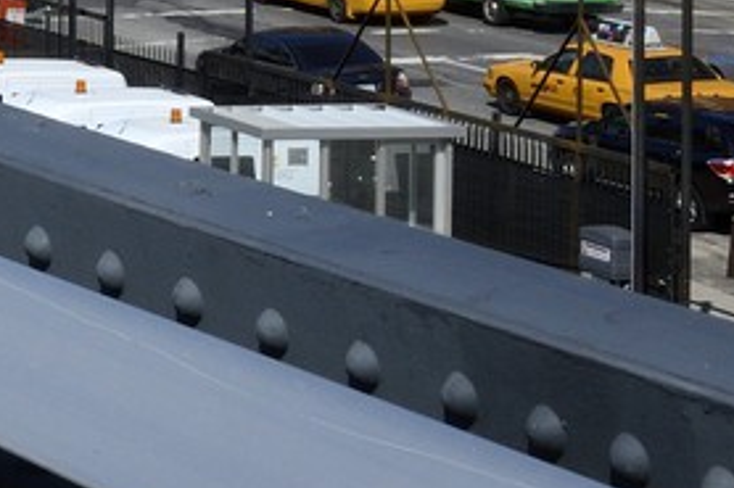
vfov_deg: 7.2
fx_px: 3749
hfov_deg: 9.5
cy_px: -441
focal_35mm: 184
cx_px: -1238
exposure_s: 1/400
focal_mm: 32
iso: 400
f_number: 16
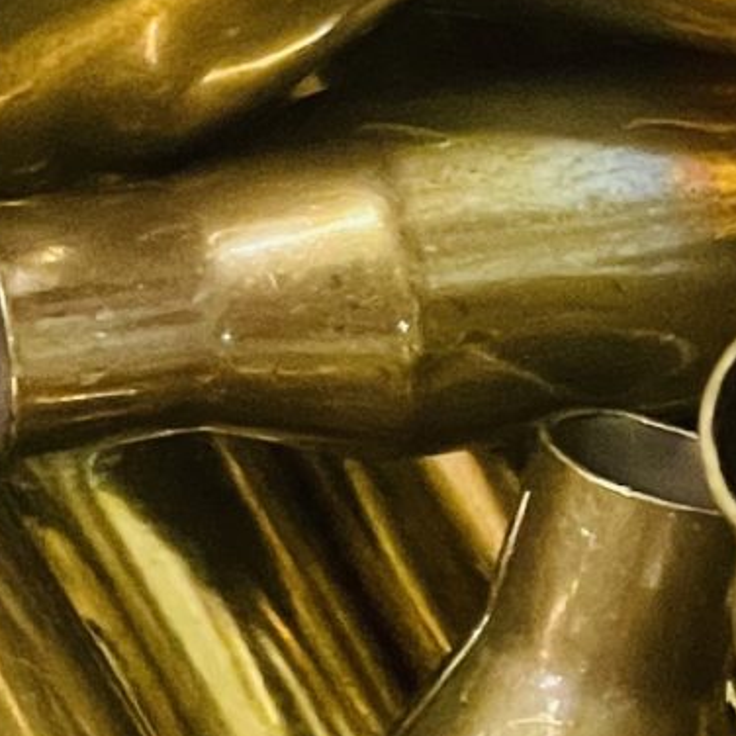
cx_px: 1411
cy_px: 1079
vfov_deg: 5.5
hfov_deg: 5.5
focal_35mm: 313
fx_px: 7529
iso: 640
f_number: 2
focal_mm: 6
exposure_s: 1/60
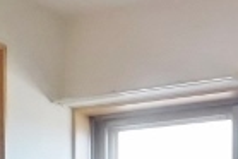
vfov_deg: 10.6
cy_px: 349
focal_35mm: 115
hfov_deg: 17.8
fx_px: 761
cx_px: 120
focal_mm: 4.1
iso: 125
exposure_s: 1/60
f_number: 3
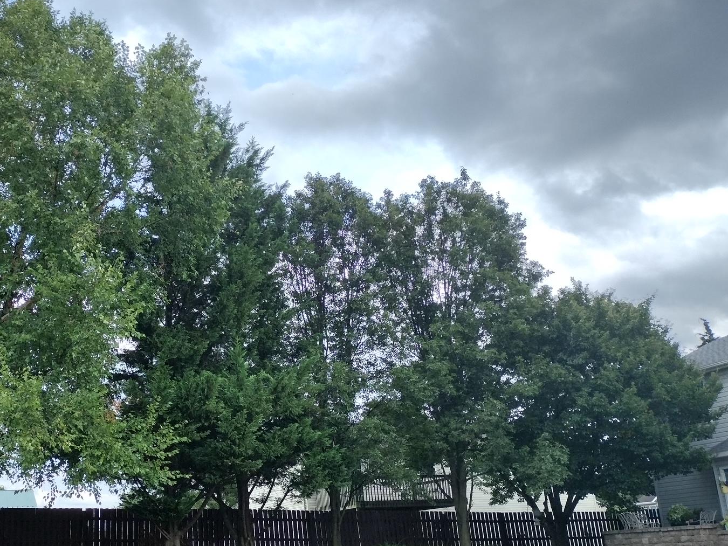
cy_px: 349
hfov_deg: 45.8
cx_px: 220
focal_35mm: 40
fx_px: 841
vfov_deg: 35.7
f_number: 1.7
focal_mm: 4.71
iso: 100
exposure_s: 1/1800
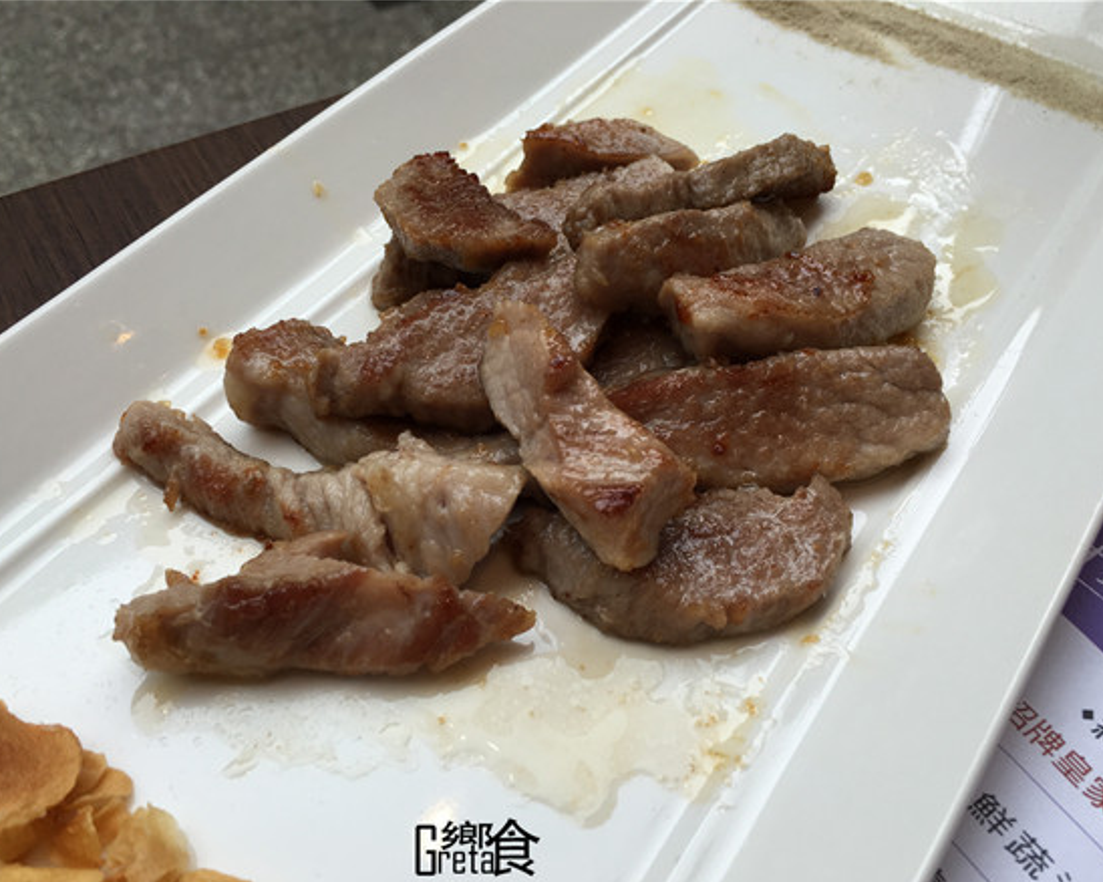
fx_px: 1012
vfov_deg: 47.1
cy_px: 451
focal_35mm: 31
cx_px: 525
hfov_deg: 57.2
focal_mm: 4.15
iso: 32
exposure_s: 1/120
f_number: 2.2
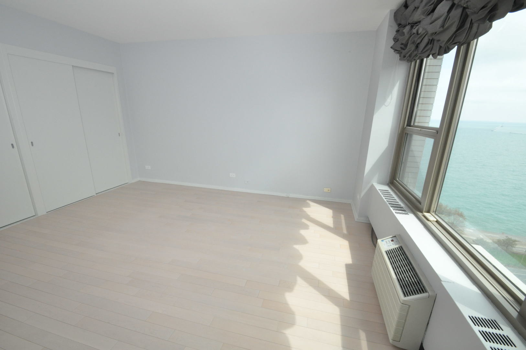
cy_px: 175
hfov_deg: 100.5
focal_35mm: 15
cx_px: 263
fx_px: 219
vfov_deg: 77.2
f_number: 20
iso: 1000
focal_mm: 10
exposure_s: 1/60
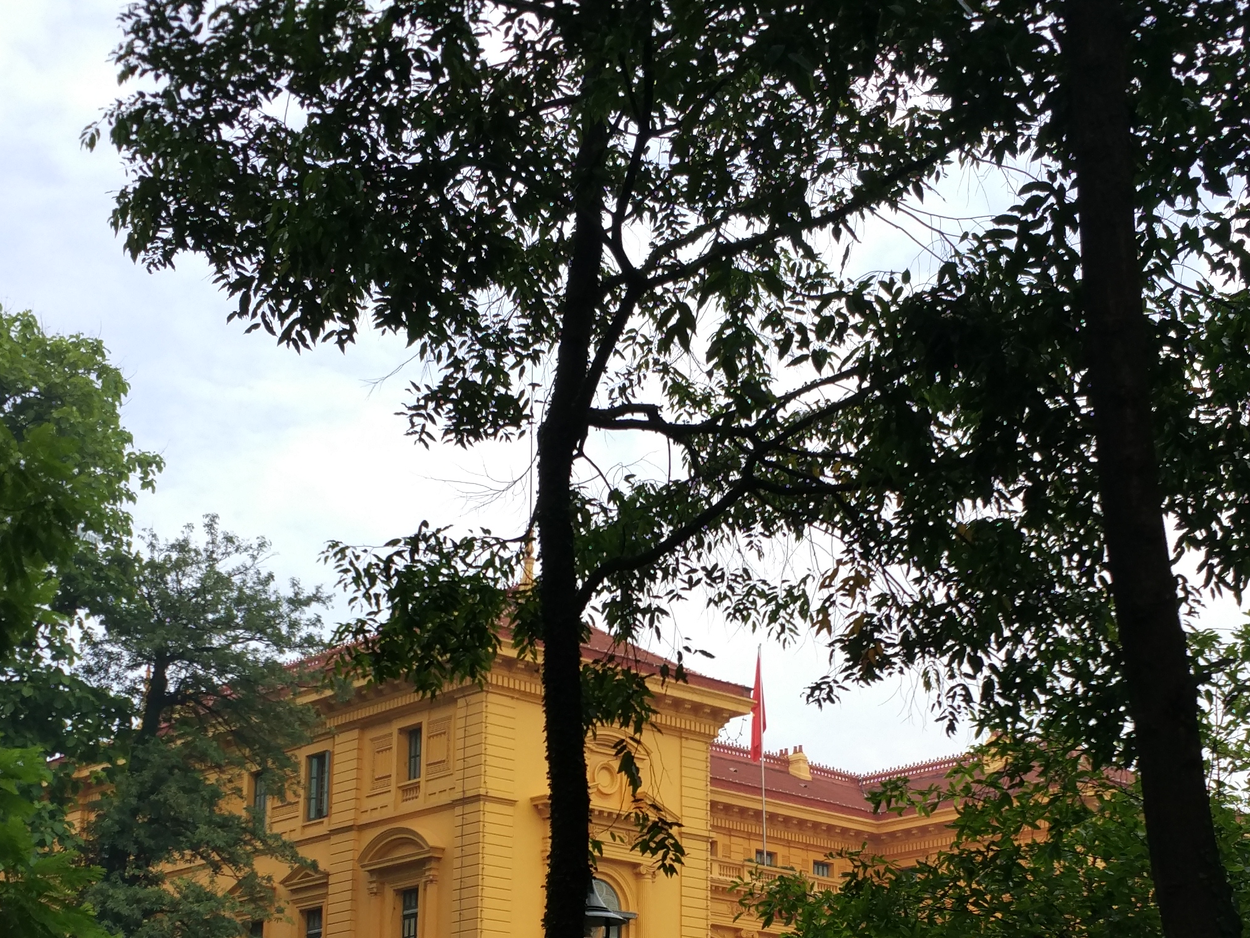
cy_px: 770
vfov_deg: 23.3
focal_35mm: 62
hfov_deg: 31.2
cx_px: 704
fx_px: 2239
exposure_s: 1/577
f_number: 2
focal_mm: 4.12
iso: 100
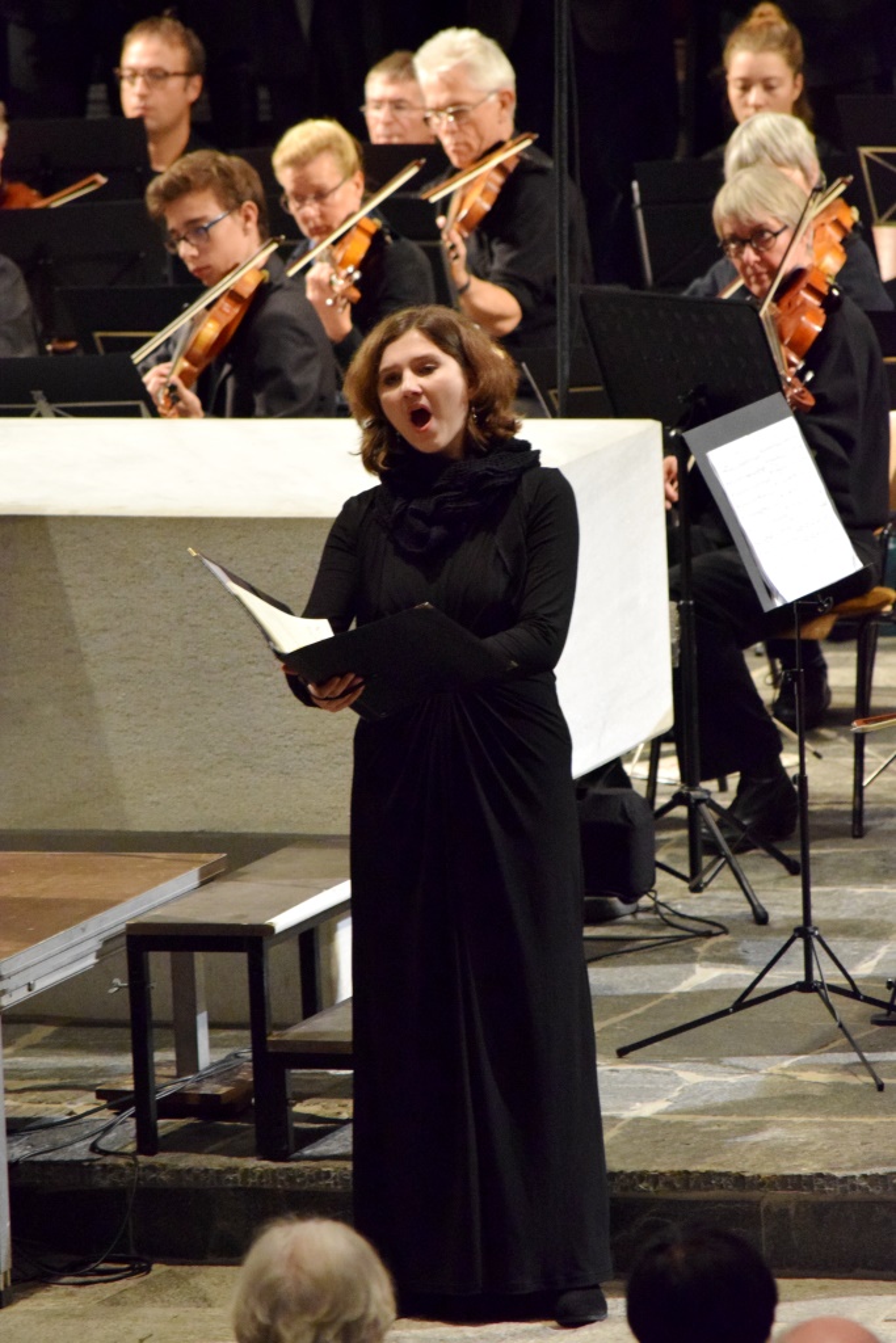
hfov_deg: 4.6
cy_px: 672
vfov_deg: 6.9
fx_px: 11195
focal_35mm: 300
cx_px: 448
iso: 6400
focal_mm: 200
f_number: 5.6
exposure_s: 1/60
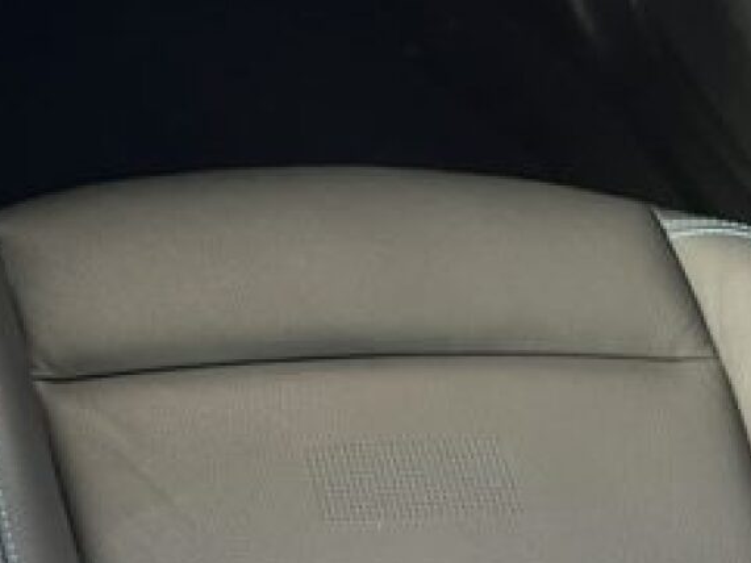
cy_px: -120
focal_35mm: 91
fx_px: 1974
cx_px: -397
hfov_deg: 18.8
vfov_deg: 15.6
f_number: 1.6
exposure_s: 1/60
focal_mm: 5.1
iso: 160
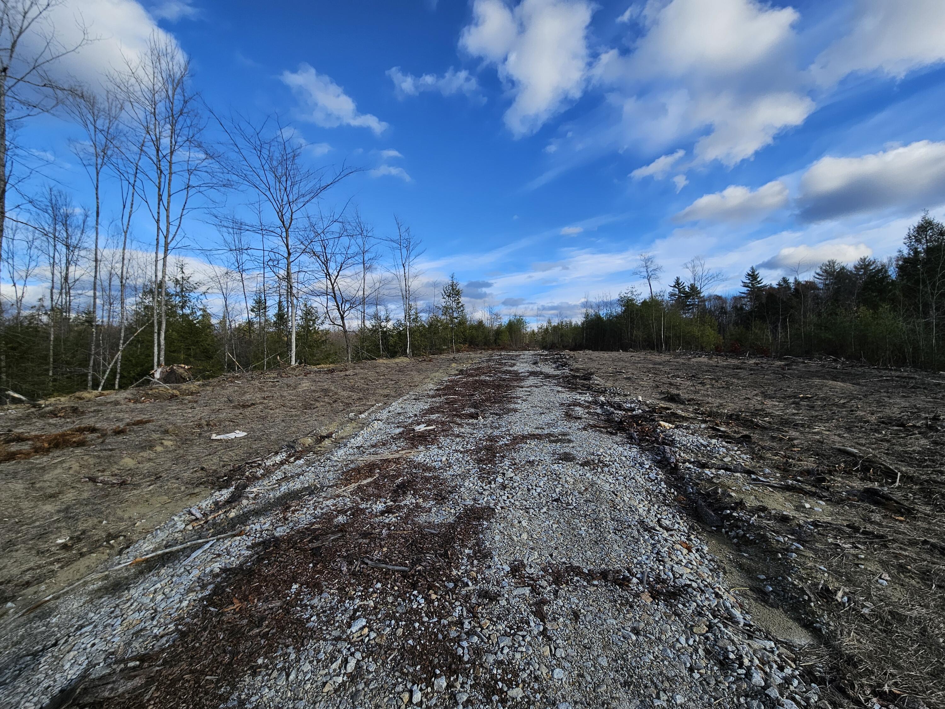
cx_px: 472
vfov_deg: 89.9
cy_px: 354
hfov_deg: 106.2
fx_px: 355
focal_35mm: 13
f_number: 2.2
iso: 50
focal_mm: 2.2
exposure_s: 1/2082
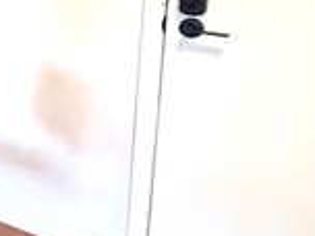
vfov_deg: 24.0
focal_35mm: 59
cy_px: 12
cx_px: -224
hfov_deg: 22.5
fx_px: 537
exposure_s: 1/60
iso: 200
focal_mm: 2.22
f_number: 2.2
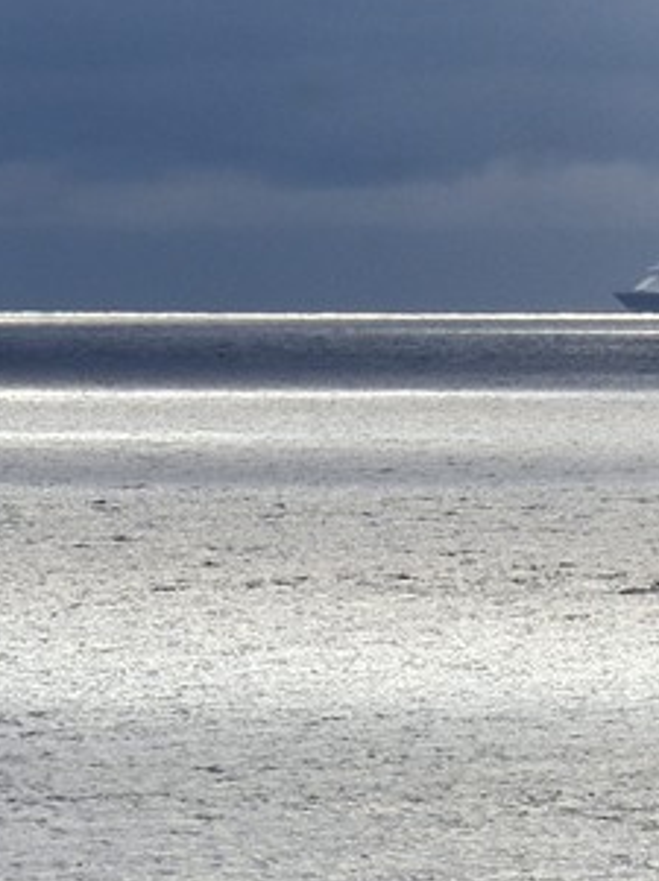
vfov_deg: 1.9
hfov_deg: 1.4
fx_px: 26022
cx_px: 1995
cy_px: 640
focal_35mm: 1023
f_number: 20
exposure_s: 1/320
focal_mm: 200
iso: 200
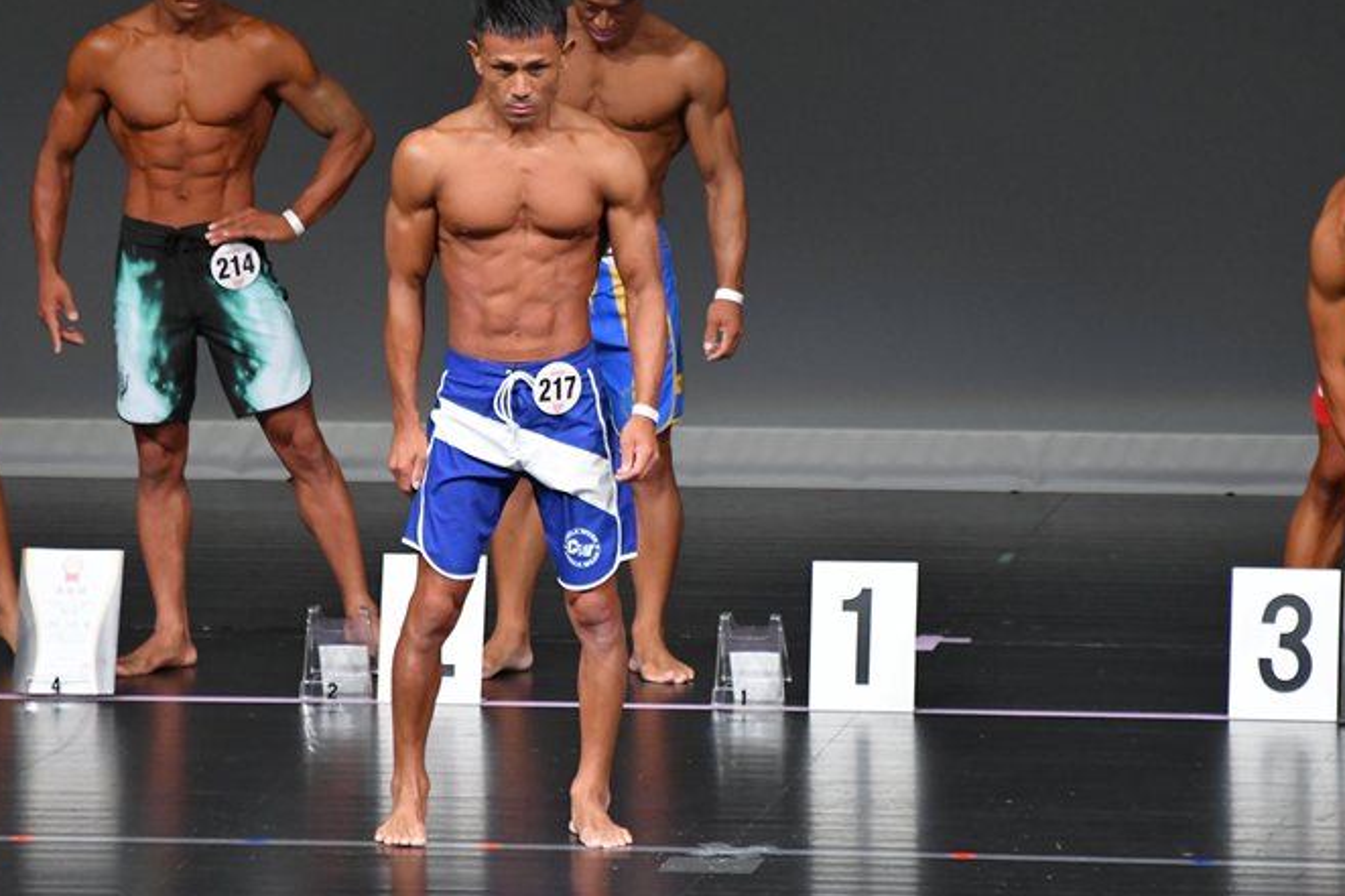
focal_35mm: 439
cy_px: 417
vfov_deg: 3.1
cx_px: 594
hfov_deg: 4.7
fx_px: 16396
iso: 4000
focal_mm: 250
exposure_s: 1/400
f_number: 5.6
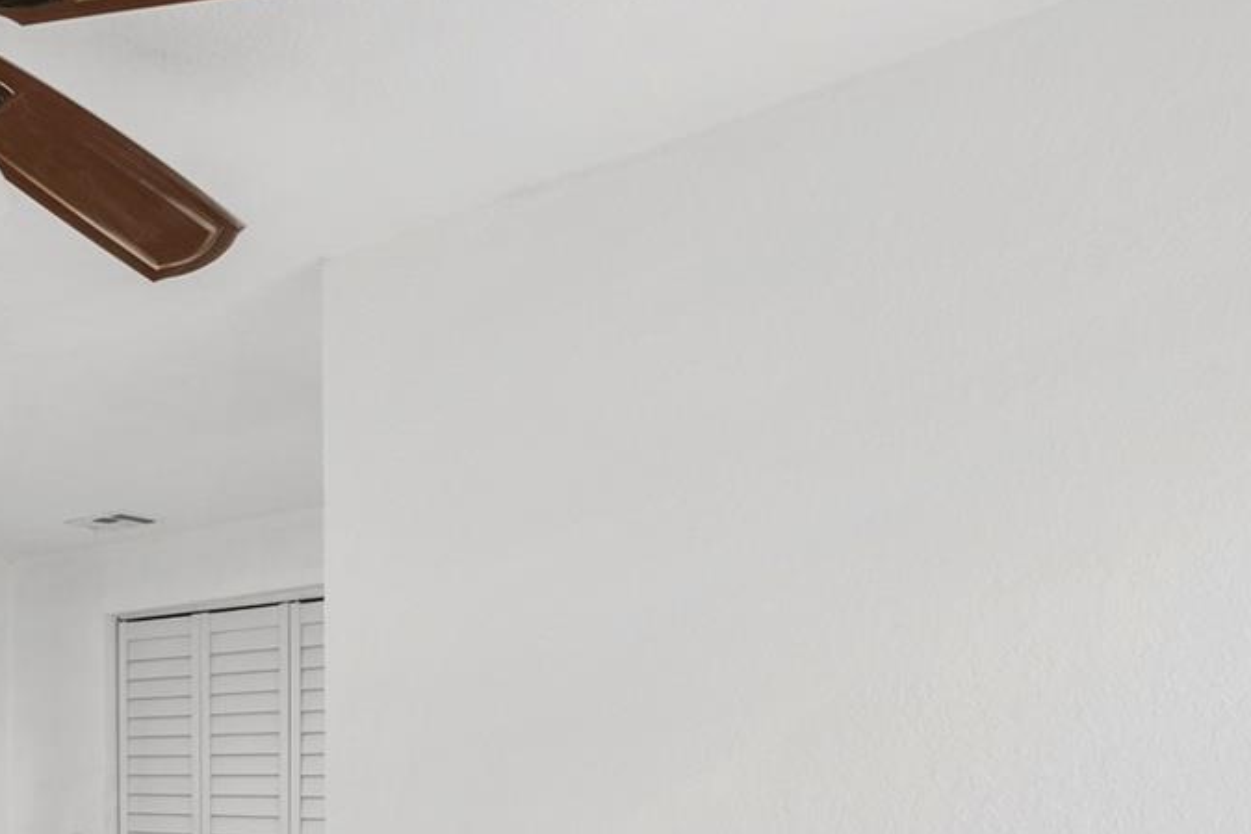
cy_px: 771
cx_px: -11
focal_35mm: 38
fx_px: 1320
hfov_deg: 43.2
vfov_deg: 33.0
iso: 100
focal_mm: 16
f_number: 9
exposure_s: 1/2
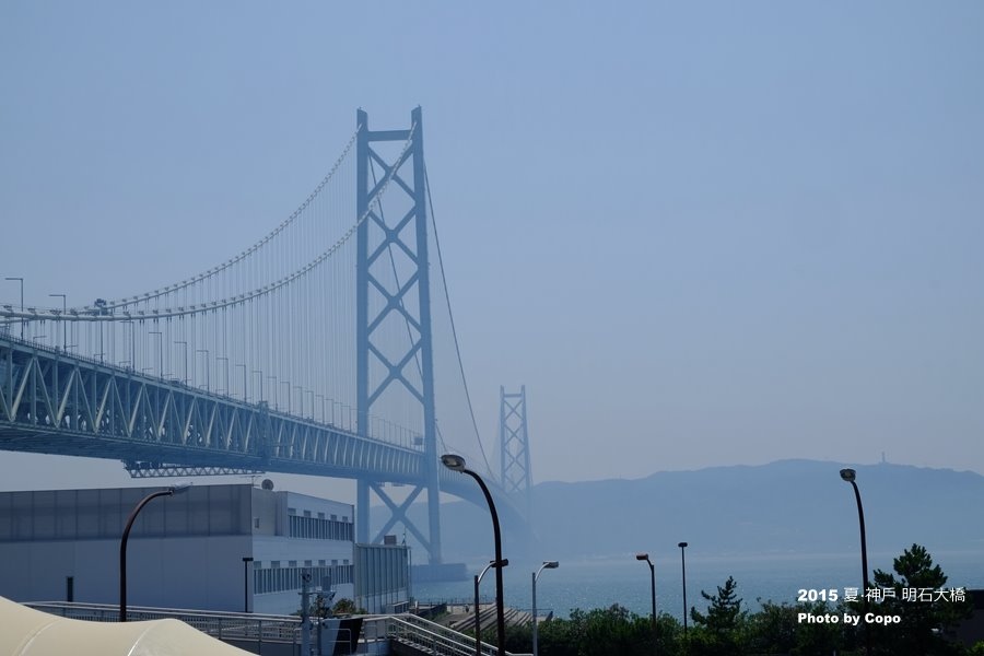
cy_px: 328
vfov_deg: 21.2
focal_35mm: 64
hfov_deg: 31.4
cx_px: 492
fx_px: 1749
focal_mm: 42.5
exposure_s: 1/350
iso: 200
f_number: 14
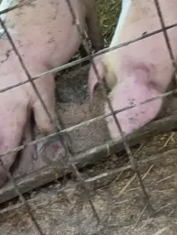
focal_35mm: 56
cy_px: 78
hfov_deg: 26.0
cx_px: 62
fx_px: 381
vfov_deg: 34.0
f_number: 1.7
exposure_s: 1/14.3
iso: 4303
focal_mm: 5.27
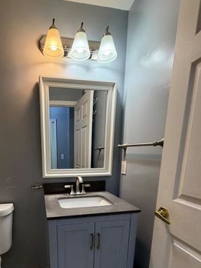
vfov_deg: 77.6
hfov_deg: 64.2
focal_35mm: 20
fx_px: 155
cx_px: 66
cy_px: 189
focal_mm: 2.22
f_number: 2.2
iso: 250
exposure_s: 1/120
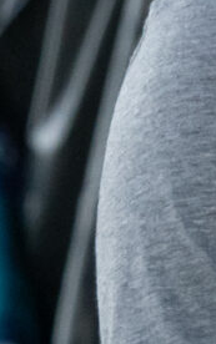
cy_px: 254
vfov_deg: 2.0
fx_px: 9860
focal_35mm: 1049
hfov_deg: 1.2
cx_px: 1398
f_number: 6.3
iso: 5000
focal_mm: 111
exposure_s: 1/4000
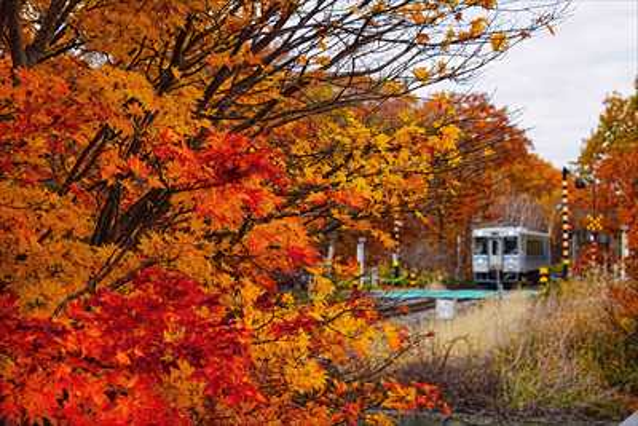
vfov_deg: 21.6
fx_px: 1117
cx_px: 319
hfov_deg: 31.9
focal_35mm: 63
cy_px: 213
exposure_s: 1/125
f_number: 6.3
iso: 100
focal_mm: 63
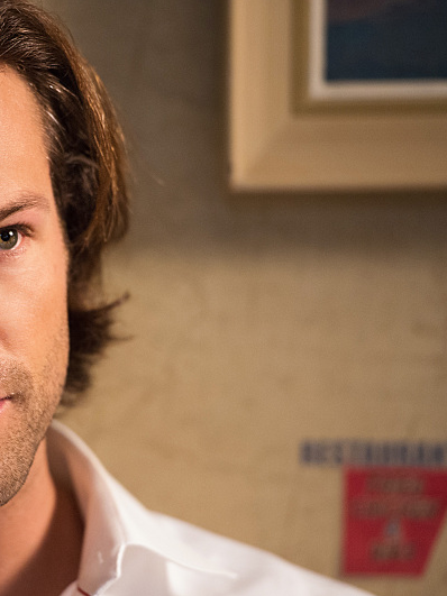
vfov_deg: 6.8
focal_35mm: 290
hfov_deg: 5.1
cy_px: 297
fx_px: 4995
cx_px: 8
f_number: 2.8
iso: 2500
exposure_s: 1/100
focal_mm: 200
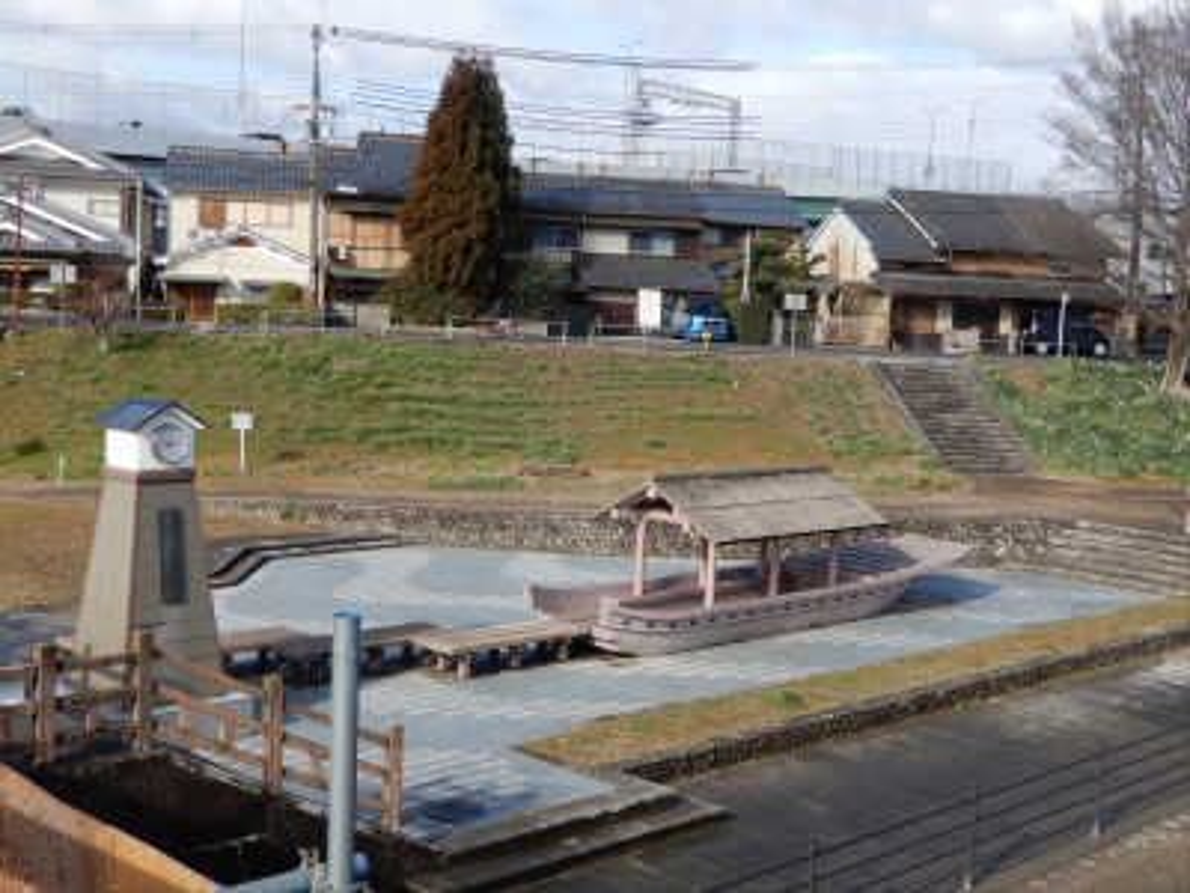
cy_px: 446
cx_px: 595
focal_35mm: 45
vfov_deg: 32.2
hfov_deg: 42.1
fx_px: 1547
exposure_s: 1/400
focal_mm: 8
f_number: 4
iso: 80
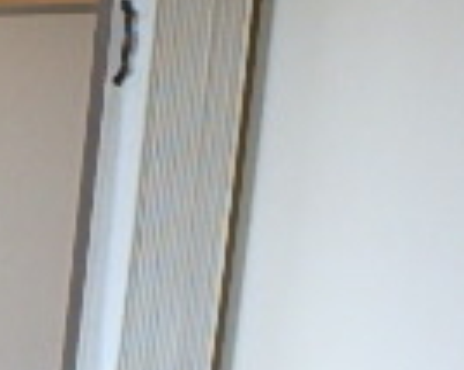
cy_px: 121
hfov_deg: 14.3
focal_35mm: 98
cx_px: -599
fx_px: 1345
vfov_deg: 15.7
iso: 250
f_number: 3.5
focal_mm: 3.7
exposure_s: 1/30
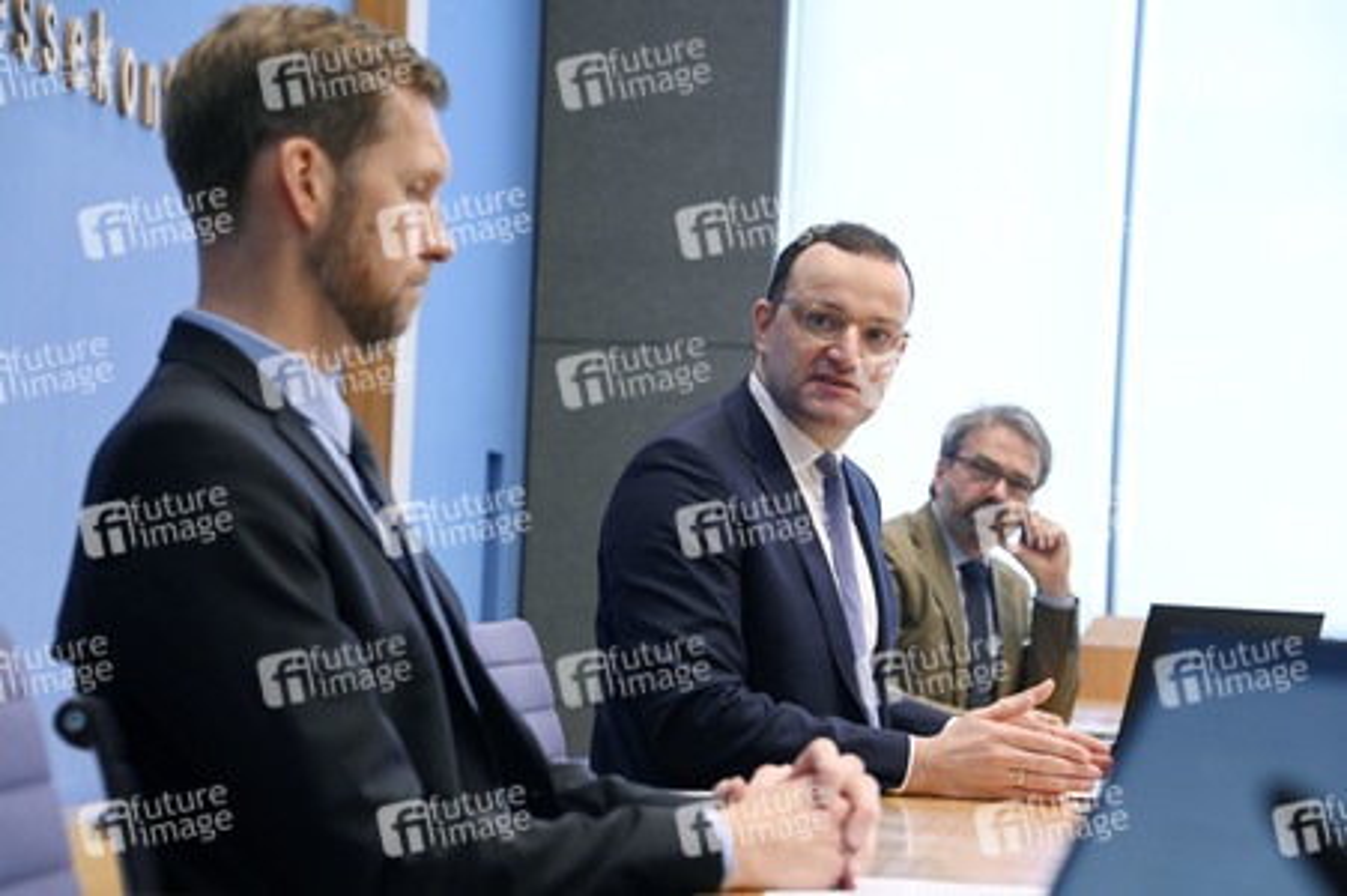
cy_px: 448
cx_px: 674
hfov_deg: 20.4
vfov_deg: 13.7
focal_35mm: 100
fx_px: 3739
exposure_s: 1/320
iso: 3200
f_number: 6.3
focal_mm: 100
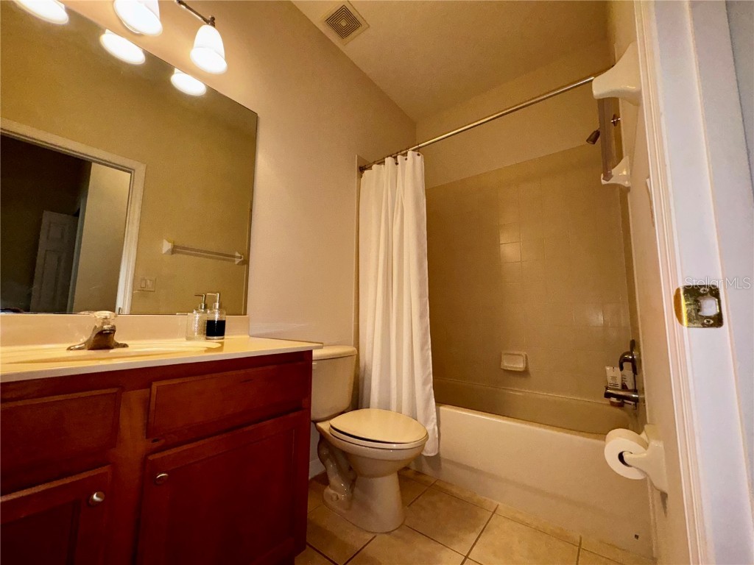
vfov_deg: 85.7
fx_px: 305
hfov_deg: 102.1
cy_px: 282
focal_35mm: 14
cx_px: 377
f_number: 2.2
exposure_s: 1/120
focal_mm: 2.22
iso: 160
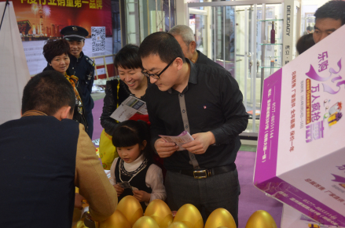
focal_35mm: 40
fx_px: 383
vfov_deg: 33.3
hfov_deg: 48.5
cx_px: 171
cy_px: 116
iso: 800
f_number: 4.2
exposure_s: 1/30
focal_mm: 26
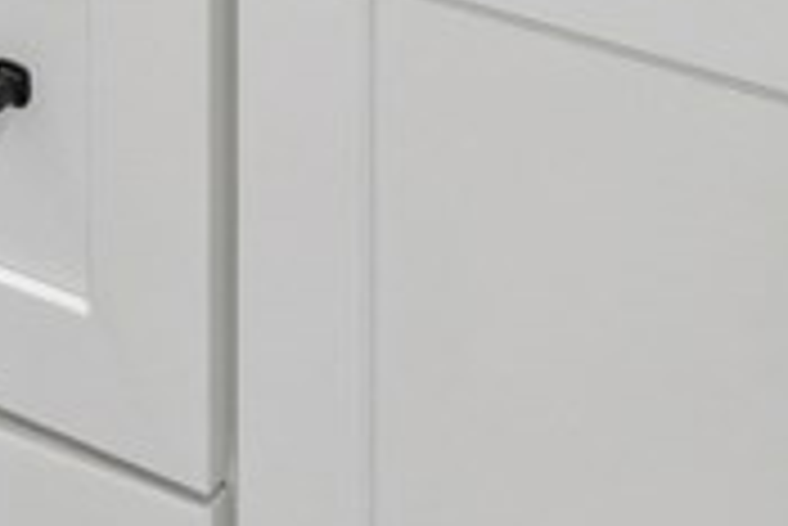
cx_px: -99
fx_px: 2563
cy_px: -1279
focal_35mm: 117
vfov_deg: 8.6
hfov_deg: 16.9
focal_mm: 16
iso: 400
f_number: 8
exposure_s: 1/15
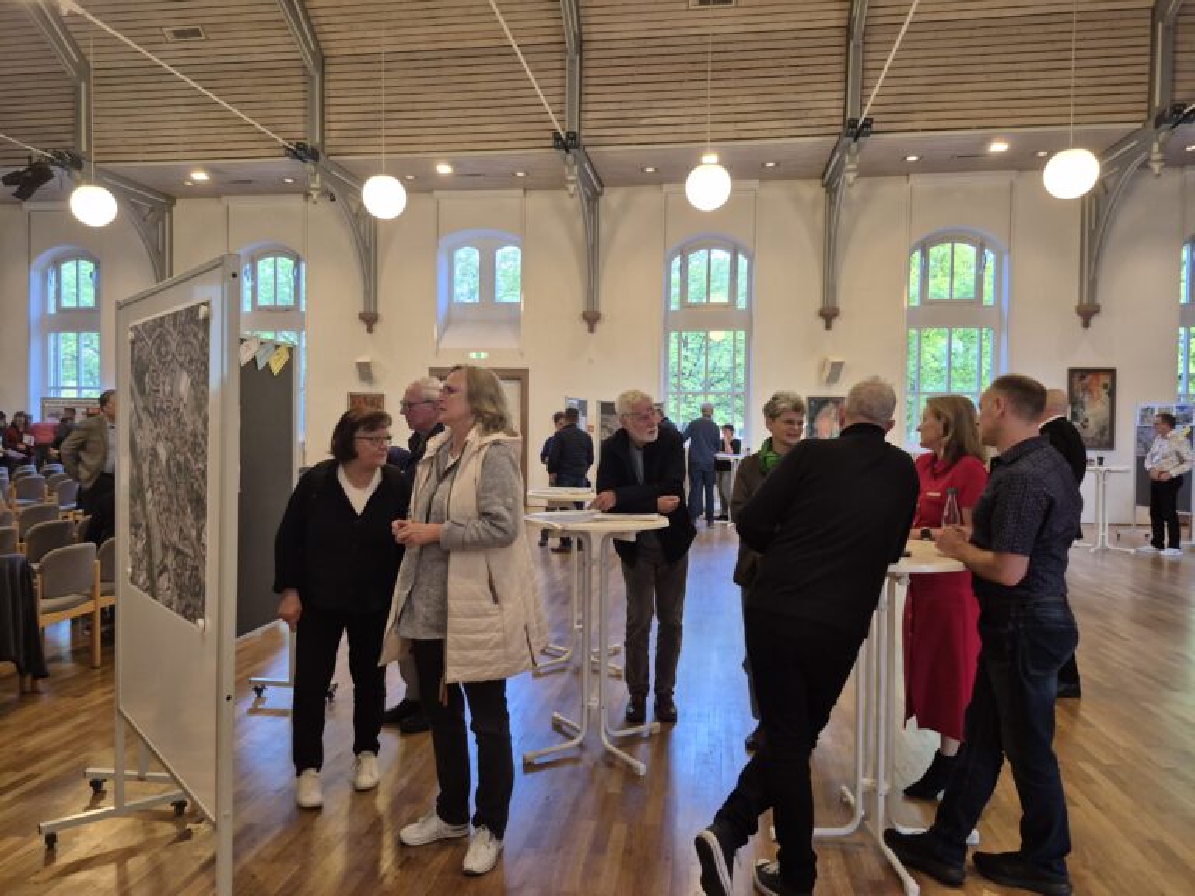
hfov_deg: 73.9
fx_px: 794
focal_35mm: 23
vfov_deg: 58.9
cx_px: 598
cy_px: 448
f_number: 1.8
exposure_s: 1/100
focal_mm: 5.4
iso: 250
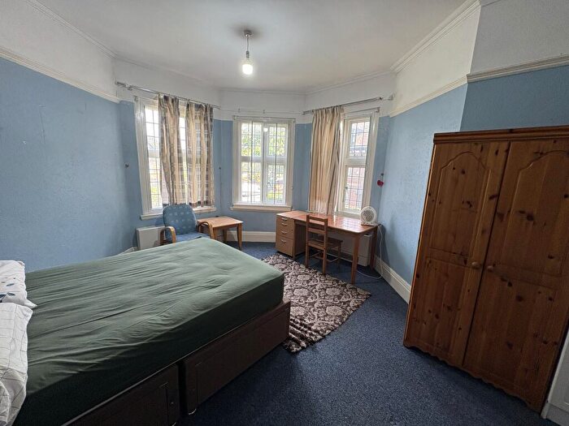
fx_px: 230
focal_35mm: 14
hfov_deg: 102.1
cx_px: 284
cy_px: 213
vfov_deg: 85.7
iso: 125
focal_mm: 2.22
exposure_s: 1/99
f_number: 2.2
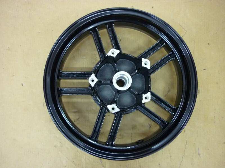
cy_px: 84
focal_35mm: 33
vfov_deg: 42.9
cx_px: 112
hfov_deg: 55.4
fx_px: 214
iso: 400
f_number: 2.8
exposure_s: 1/13
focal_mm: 5.5
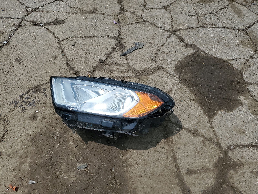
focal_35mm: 26
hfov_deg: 67.3
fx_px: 194
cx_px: 129
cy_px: 97
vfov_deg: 53.1
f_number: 1.5
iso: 50
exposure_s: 1/5000
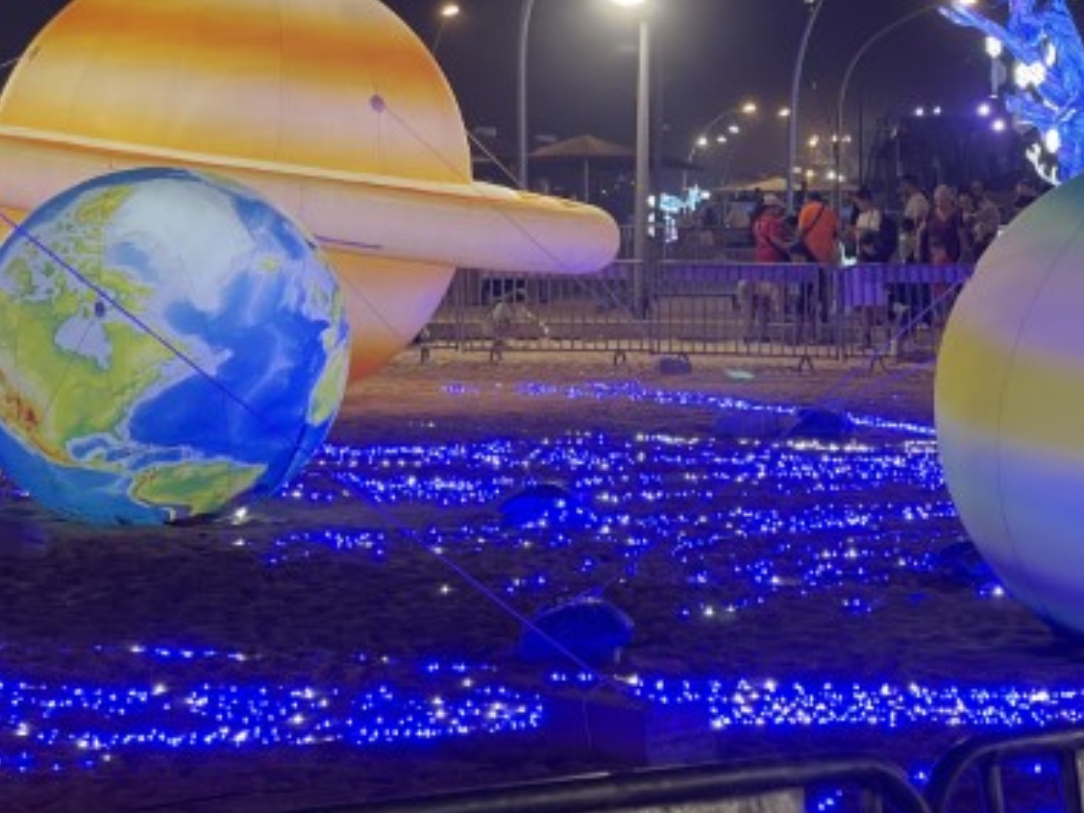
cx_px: 689
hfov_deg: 18.0
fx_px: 3413
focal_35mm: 109
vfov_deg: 13.5
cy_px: 185
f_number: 2.2
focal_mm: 7.5
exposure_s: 1/50
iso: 160
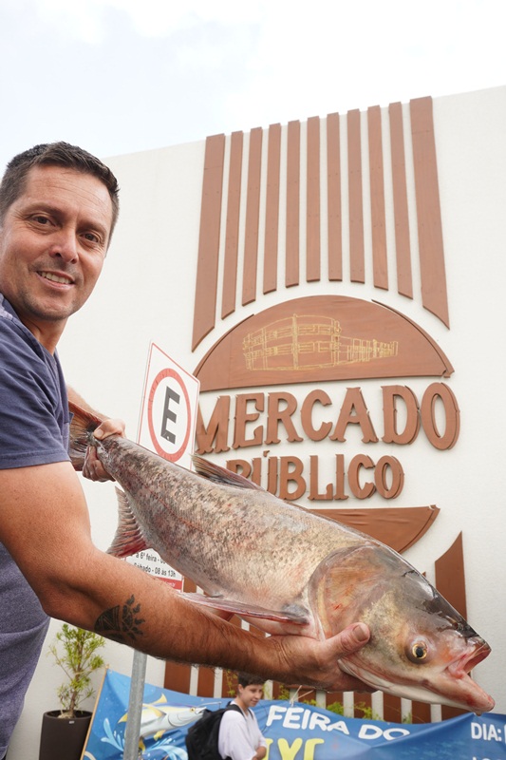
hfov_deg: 43.6
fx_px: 633
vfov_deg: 61.9
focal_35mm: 30
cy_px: 380
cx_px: 253
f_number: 8
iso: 200
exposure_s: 1/80
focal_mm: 20
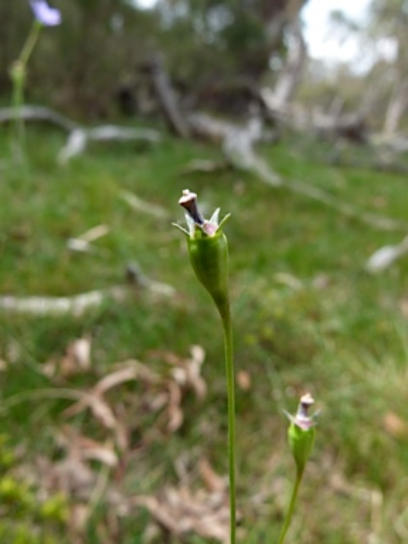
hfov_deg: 54.9
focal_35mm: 25
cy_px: 272
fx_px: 393
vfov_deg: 69.4
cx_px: 204
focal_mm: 4.5
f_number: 4
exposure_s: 1/200
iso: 100
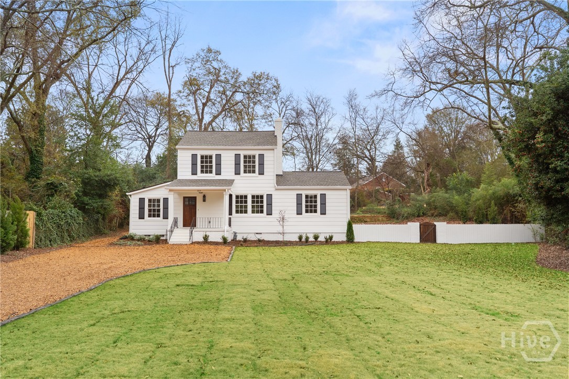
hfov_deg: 66.4
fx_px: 435
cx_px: 284
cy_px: 190
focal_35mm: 28
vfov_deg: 47.2
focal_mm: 27.5
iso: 1250
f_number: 6.3
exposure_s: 1/60
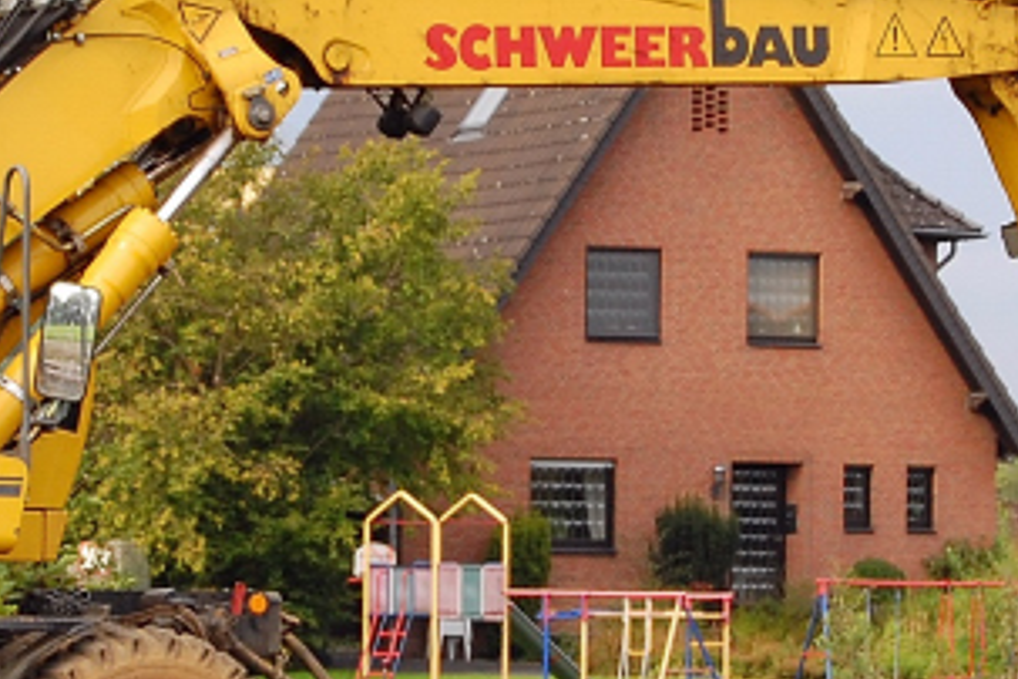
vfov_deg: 5.4
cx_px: 443
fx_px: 7154
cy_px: 304
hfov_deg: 8.1
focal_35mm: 253
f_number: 9
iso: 400
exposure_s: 1/200
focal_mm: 50
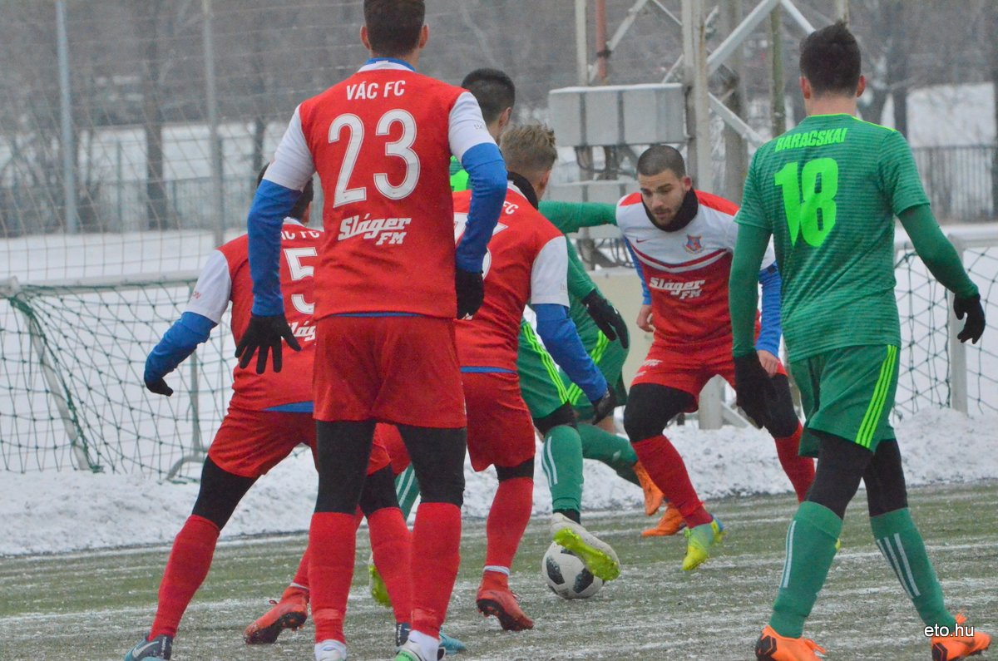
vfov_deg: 4.3
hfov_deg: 6.6
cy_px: 330
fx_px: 8715
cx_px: 499
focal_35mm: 315
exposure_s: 1/5000
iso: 6400
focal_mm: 210
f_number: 9
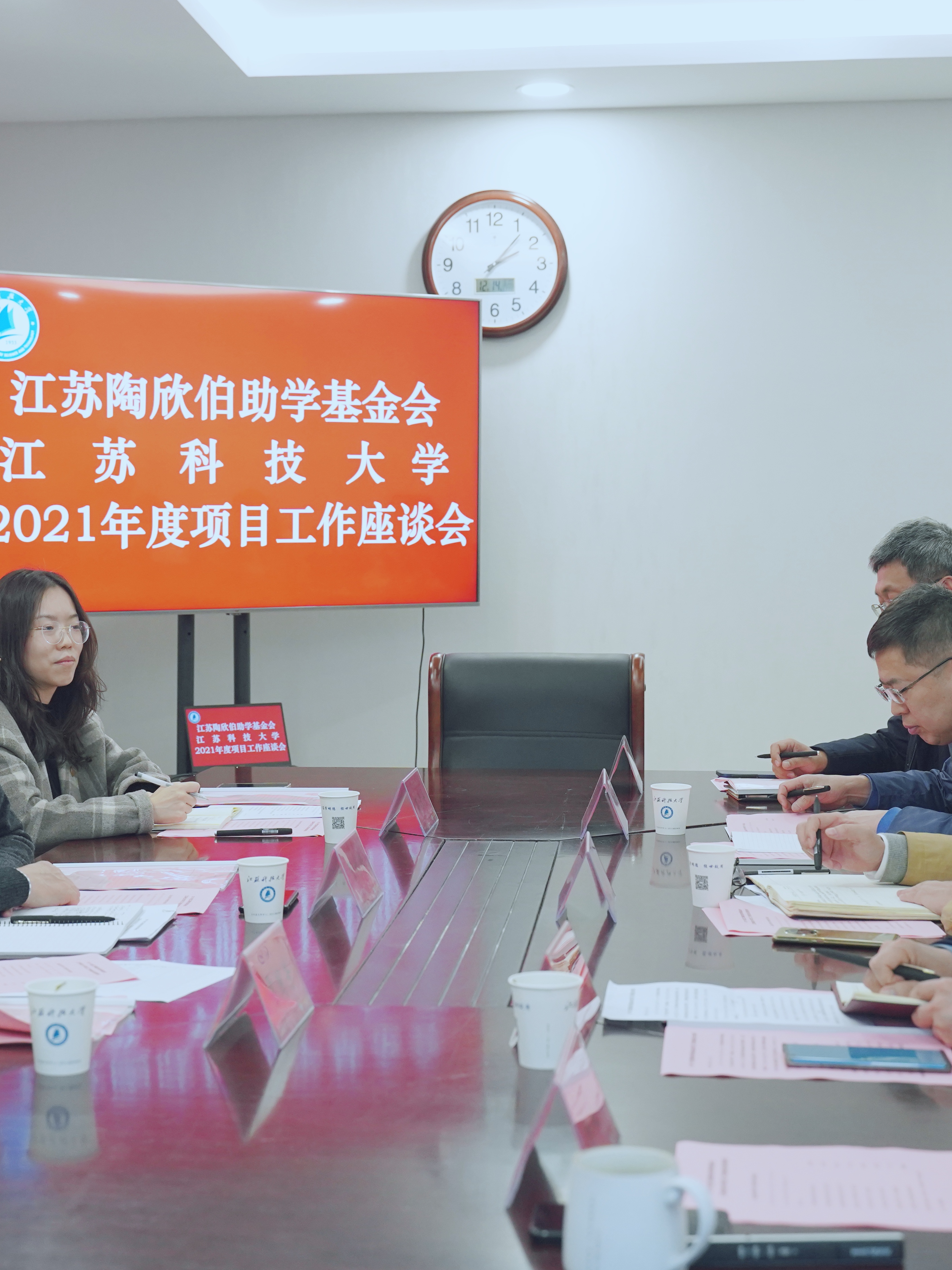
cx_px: 439
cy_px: 649
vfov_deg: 33.2
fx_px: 2127
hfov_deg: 25.2
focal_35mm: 58
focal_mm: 38
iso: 2000
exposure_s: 1/160
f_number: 4
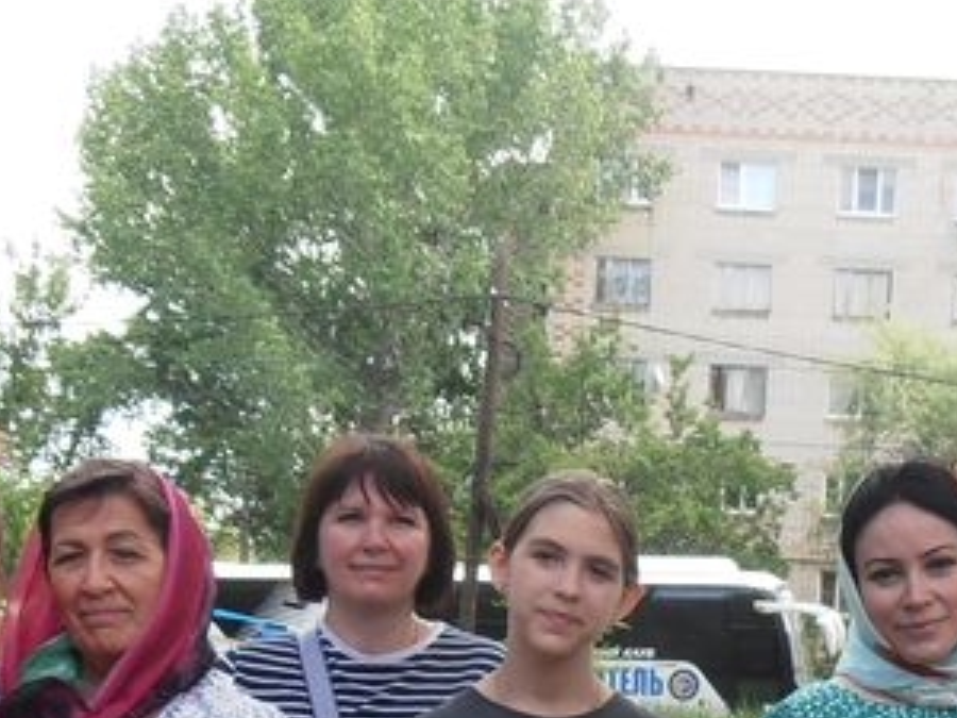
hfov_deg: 29.8
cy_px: 750
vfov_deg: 21.9
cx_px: 721
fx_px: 1769
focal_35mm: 64
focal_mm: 4.2
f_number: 3
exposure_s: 1/250
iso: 80
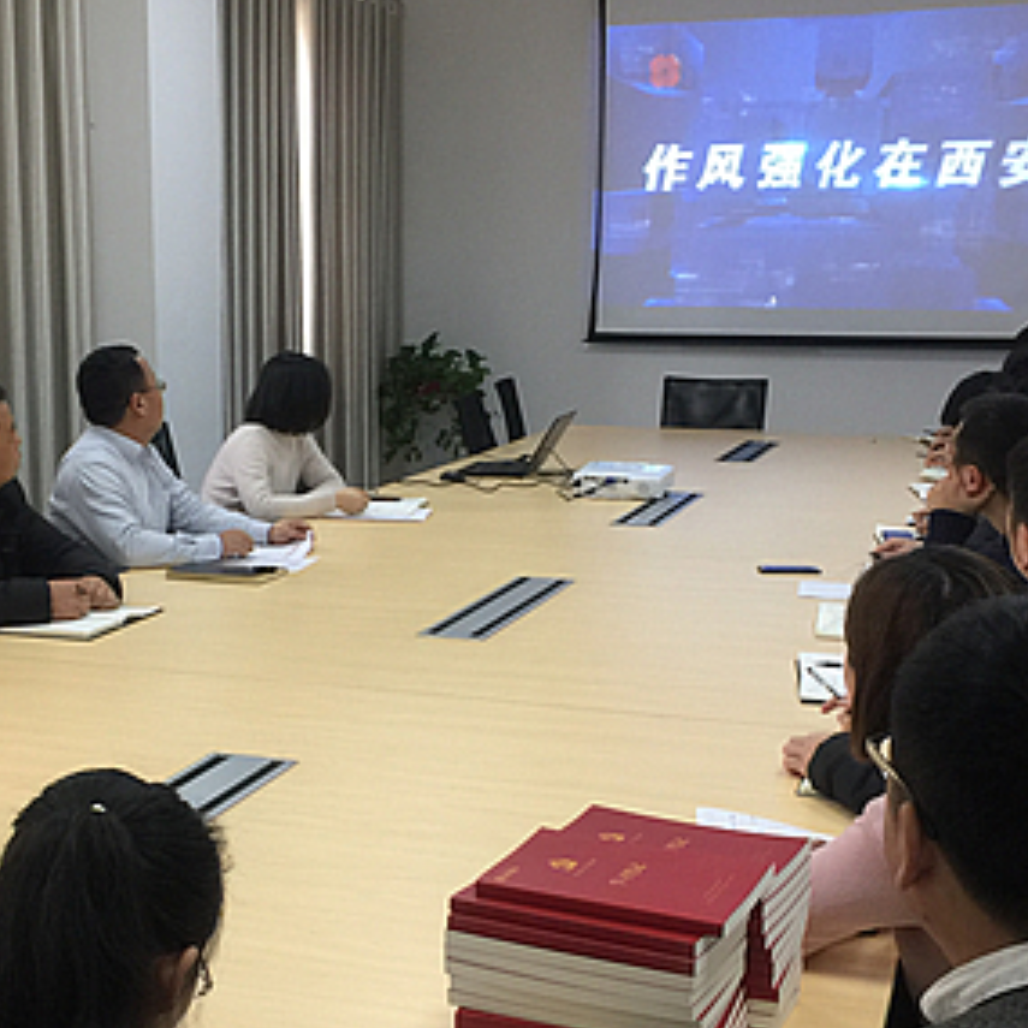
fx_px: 1814
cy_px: 671
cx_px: 357
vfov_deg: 31.4
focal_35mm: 54
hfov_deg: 31.4
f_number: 2.2
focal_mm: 4.15
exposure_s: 1/33
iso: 64
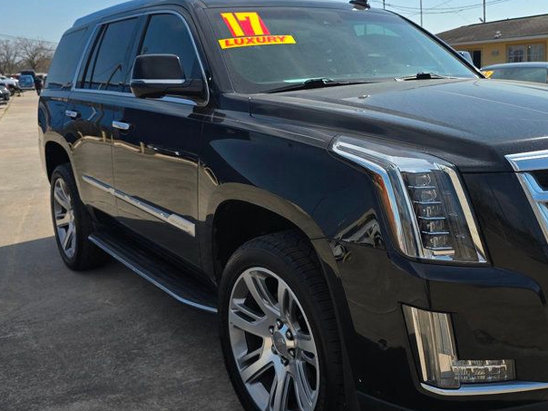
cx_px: 343
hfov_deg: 47.4
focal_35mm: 39
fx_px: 617
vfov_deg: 36.7
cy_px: 161
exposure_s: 1/1055
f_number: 1.7
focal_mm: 6.3
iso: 12
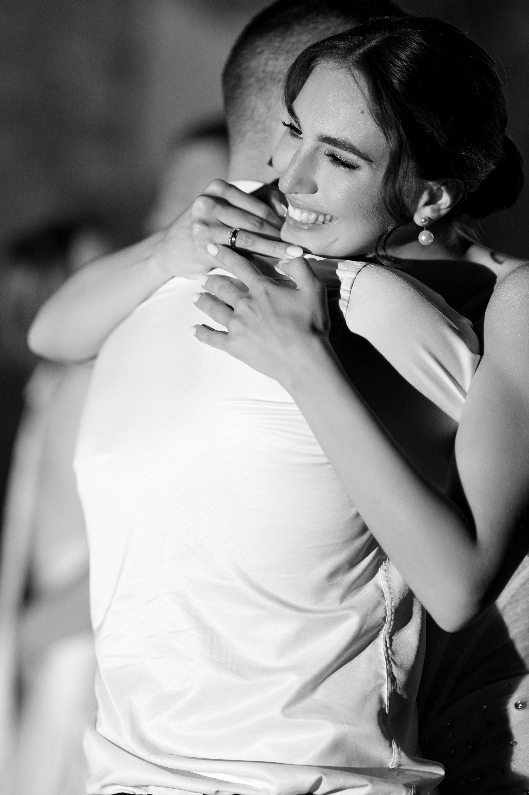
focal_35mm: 135
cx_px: 264
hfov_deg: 10.1
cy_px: 398
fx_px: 2980
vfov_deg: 15.2
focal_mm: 135
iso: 500
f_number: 1.8
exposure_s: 1/250
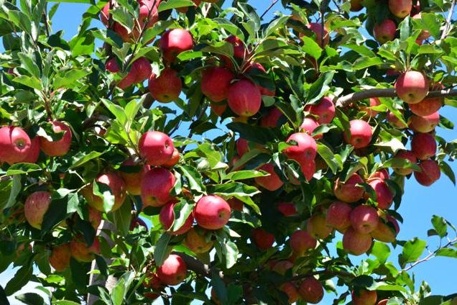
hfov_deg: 11.4
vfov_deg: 7.6
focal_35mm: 180
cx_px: 228
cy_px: 152
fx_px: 2285
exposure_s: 1/160
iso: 640
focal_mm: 120
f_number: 16
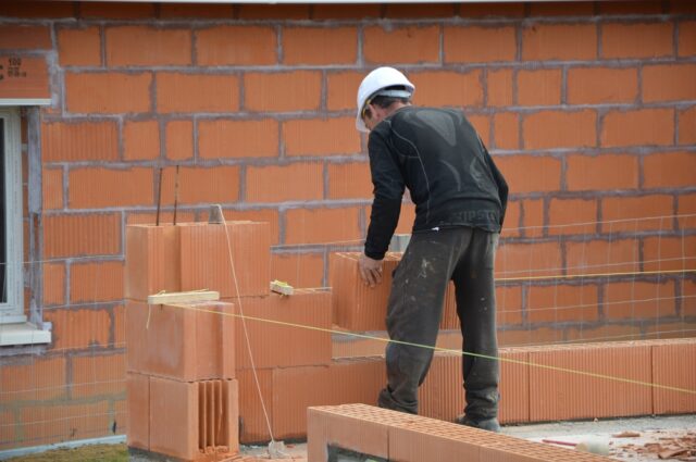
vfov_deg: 8.7
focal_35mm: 158
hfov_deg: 13.1
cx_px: 348
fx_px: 3041
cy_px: 231
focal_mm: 105
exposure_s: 1/160
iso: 100
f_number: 6.3
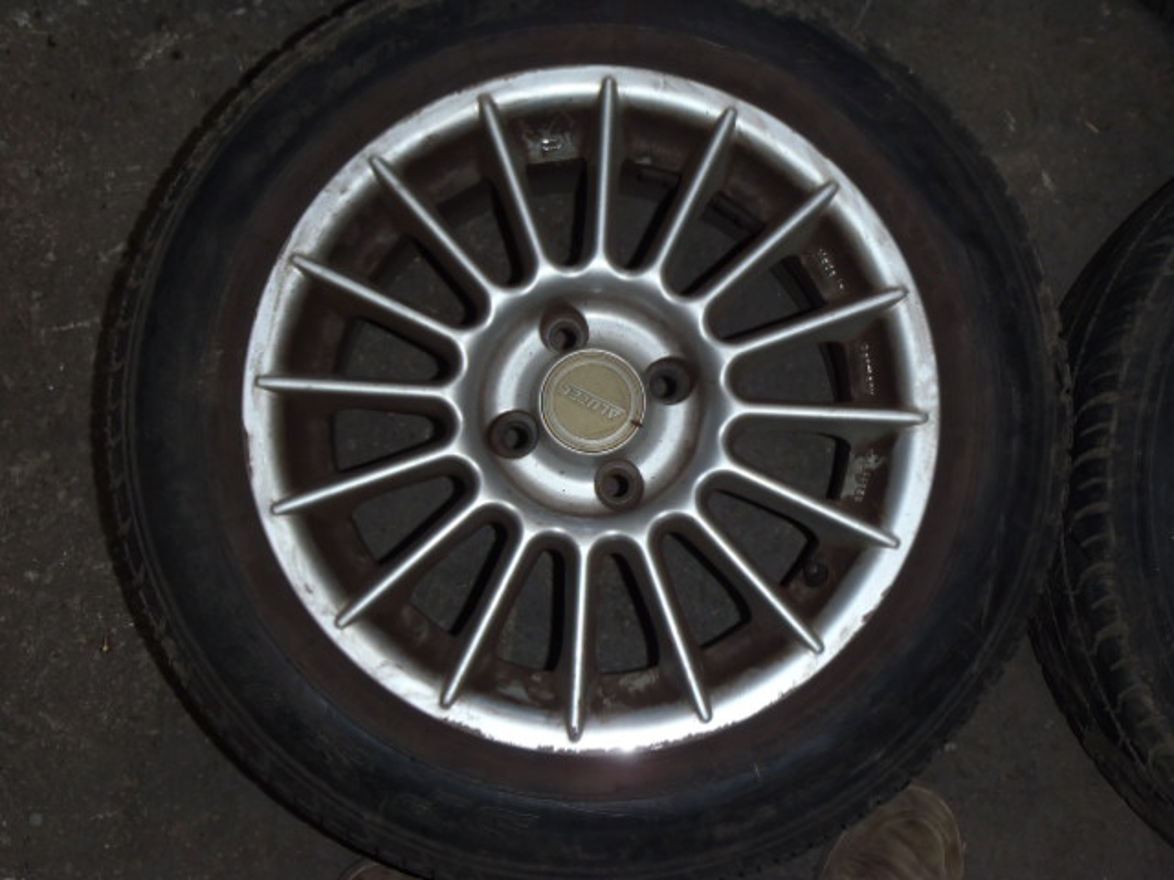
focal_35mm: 38
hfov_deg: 49.0
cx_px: 587
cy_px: 440
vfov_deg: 37.7
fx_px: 1289
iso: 100
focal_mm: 6.83
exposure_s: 1/40
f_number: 4.6
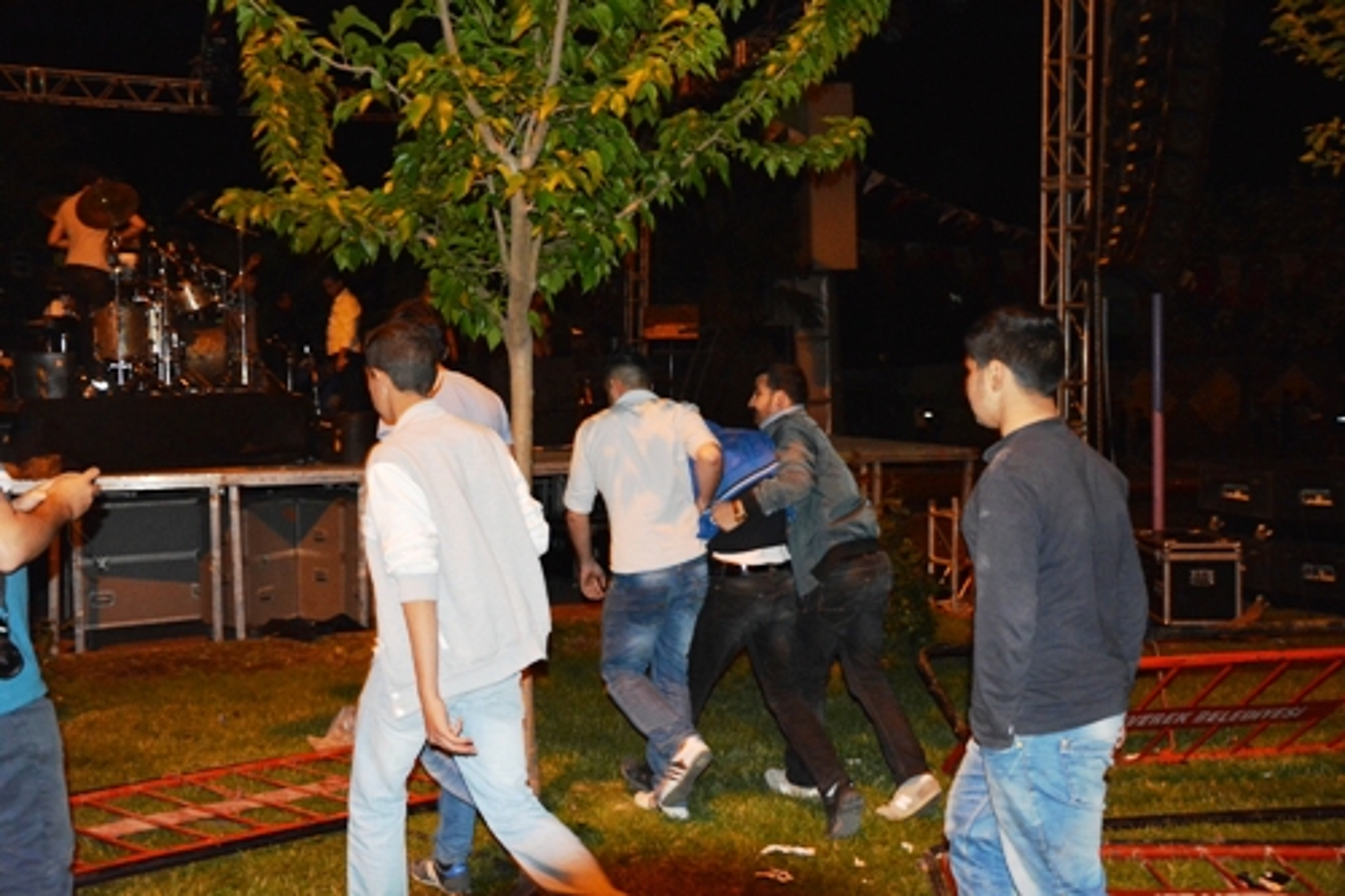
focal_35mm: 38
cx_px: 672
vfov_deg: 35.5
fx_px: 1401
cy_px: 448
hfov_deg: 51.3
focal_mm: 25
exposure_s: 1/60
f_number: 4
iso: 3200
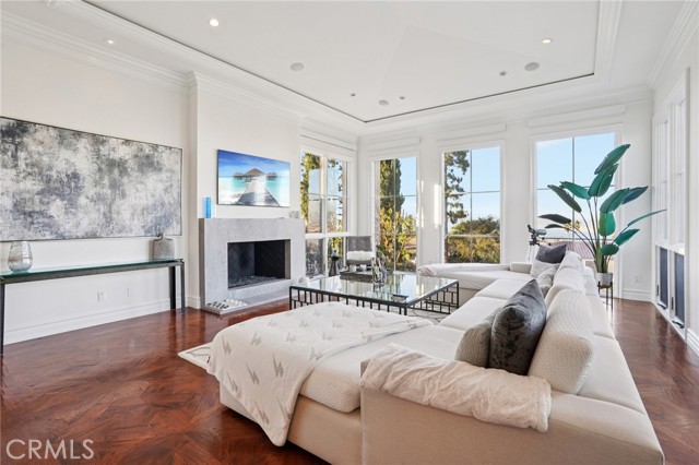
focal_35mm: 16
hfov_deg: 96.8
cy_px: 232
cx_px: 350
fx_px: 310
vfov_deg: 73.7
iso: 400
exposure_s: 1/50
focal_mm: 16
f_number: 8
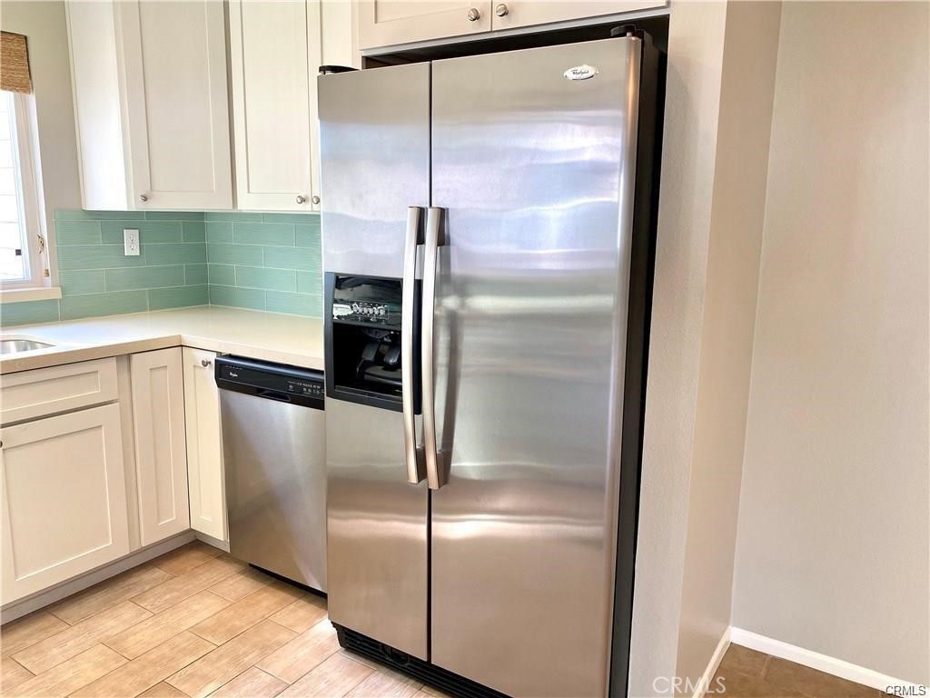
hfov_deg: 67.3
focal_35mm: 26
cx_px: 465
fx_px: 699
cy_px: 349
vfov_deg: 53.1
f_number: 1.8
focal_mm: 4.25
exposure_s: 1/120
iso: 80
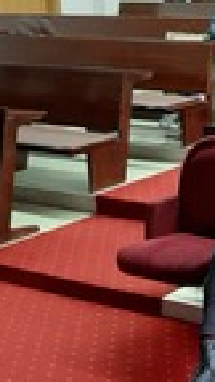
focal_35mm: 77
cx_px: 441
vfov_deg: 26.7
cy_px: 49
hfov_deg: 13.3
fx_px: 780
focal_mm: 3.93
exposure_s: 1/50
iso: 160
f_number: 1.7
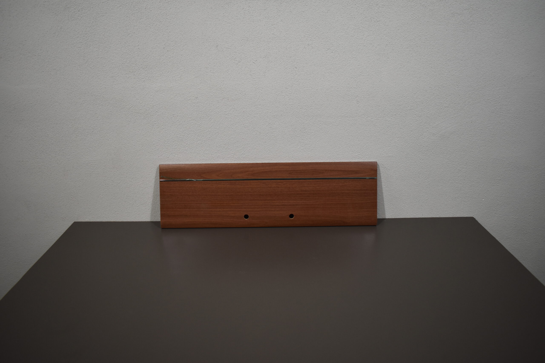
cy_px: 182
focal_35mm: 30
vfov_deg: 43.6
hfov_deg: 61.9
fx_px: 454
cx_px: 272
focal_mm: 20
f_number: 4.5
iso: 400
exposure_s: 1/250
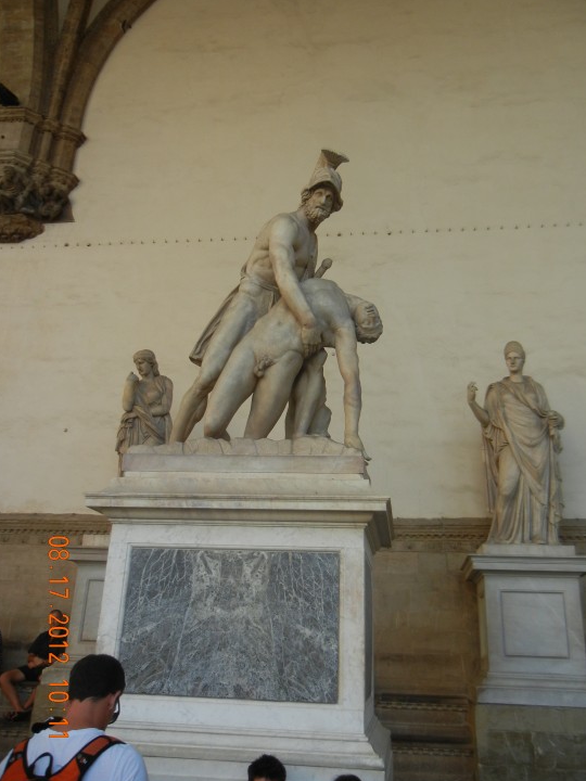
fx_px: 722
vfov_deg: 56.8
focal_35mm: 32
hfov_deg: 44.1
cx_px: 306
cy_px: 375
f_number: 3.5
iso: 160
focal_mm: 5.4
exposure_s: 1/256
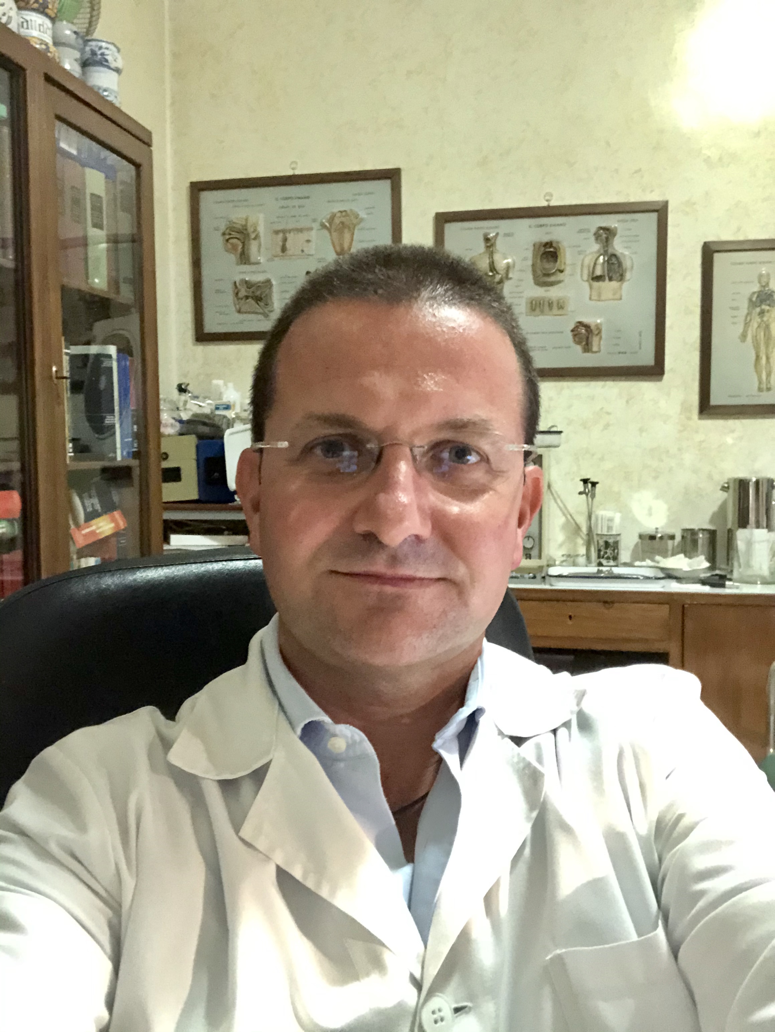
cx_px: 388
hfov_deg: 44.2
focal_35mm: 32
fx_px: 954
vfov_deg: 56.8
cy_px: 516
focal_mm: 2.87
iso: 800
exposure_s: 1/17
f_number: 2.2
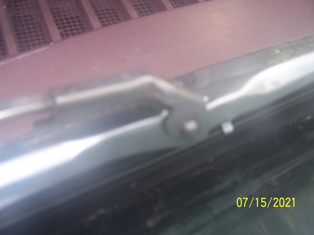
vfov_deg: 37.7
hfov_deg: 49.0
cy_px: 118
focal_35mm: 38
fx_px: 345
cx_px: 157
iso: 100
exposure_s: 1/30
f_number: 2.8
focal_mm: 6.3
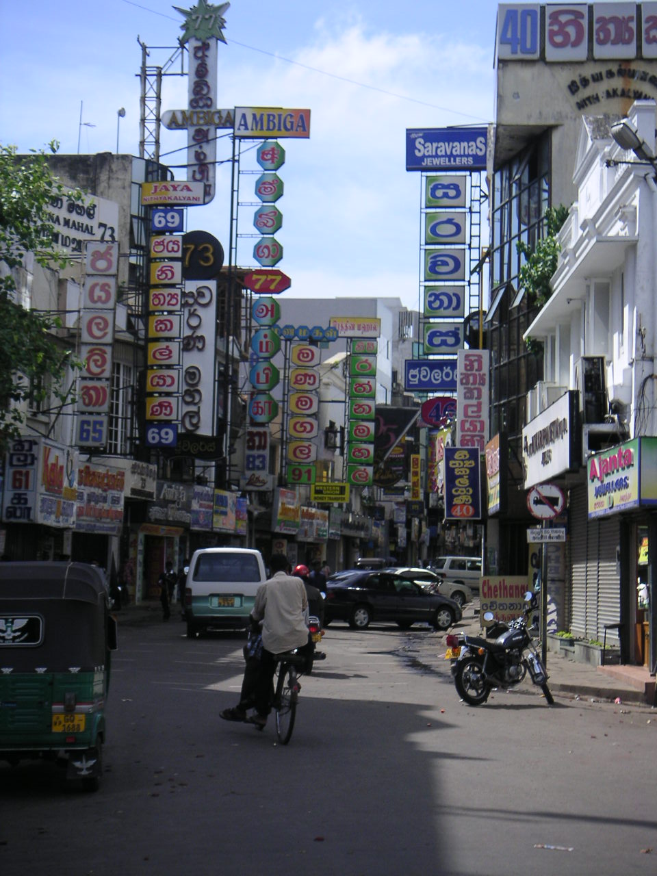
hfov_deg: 23.3
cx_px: 328
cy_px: 438
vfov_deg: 30.7
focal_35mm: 63
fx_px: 1594
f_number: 6.7
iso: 50
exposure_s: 1/180
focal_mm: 9.8
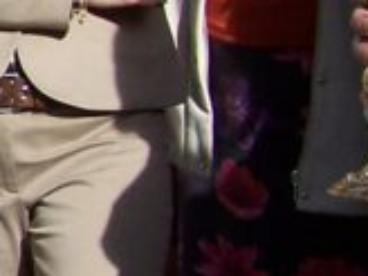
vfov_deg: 6.7
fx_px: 2360
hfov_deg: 8.0
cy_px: 81
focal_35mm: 222
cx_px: -610
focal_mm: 6.3
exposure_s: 1/500
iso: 80
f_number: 4
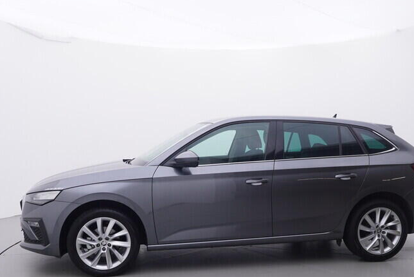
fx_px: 412
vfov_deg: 36.6
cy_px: 190
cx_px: 200
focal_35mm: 36
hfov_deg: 53.4
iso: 200
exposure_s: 1/80
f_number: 5
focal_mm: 15
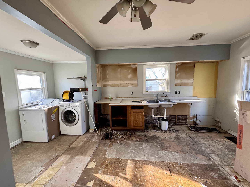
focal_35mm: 14
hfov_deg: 102.1
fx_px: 101
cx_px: 125
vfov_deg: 85.7
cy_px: 94
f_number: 2.2
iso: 200
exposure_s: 1/99
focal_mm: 2.22
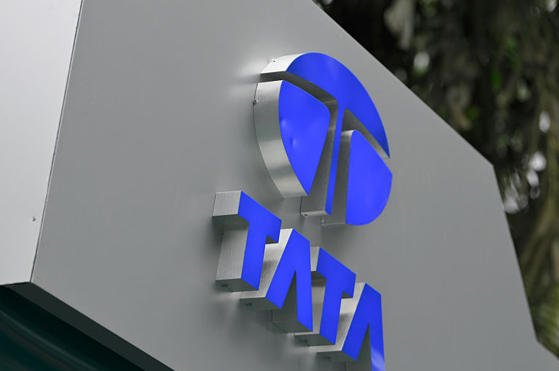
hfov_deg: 12.7
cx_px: 328
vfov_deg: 8.4
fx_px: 2512
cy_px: 148
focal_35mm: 162
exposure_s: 1/1250
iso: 160
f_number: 2.8
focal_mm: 120
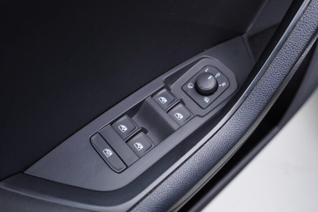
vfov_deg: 36.9
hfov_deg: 53.1
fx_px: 318
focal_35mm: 36
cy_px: 106
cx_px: 159
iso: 250
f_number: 2.8
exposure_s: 1/40
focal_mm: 24
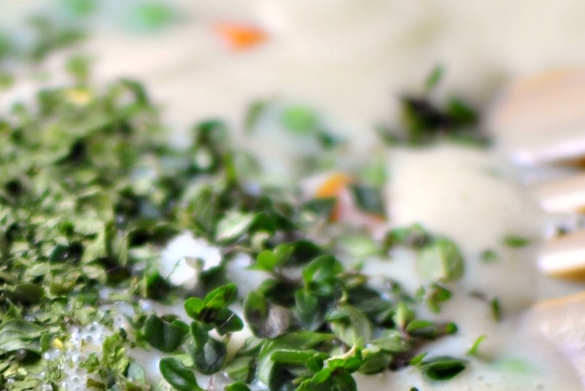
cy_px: 349
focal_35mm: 170
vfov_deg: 8.1
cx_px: 106
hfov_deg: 12.0
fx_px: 2759
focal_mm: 35
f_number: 1.8
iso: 100
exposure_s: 1/100
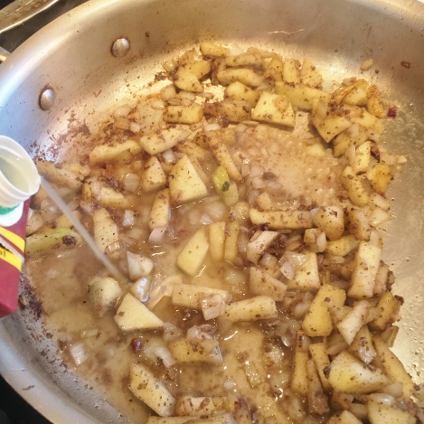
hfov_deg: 47.2
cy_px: 212
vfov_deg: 47.2
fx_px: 485
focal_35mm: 35
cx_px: 224
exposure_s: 1/15
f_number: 2.2
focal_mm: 4.15
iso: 80
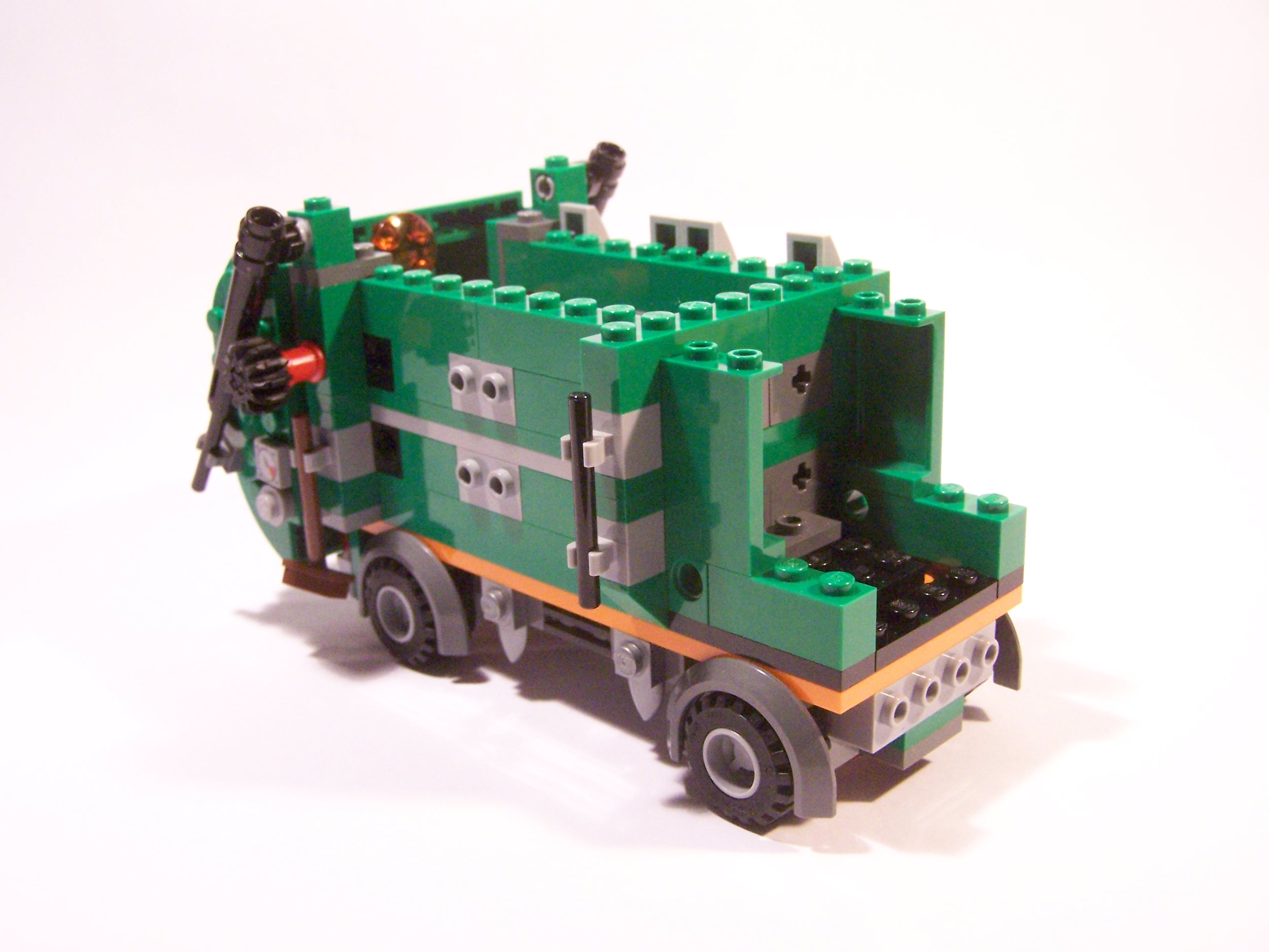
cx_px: 628
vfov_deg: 36.8
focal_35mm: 39
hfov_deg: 47.9
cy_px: 464
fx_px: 1430
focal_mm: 6.3
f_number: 3.2
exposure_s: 1/45
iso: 400
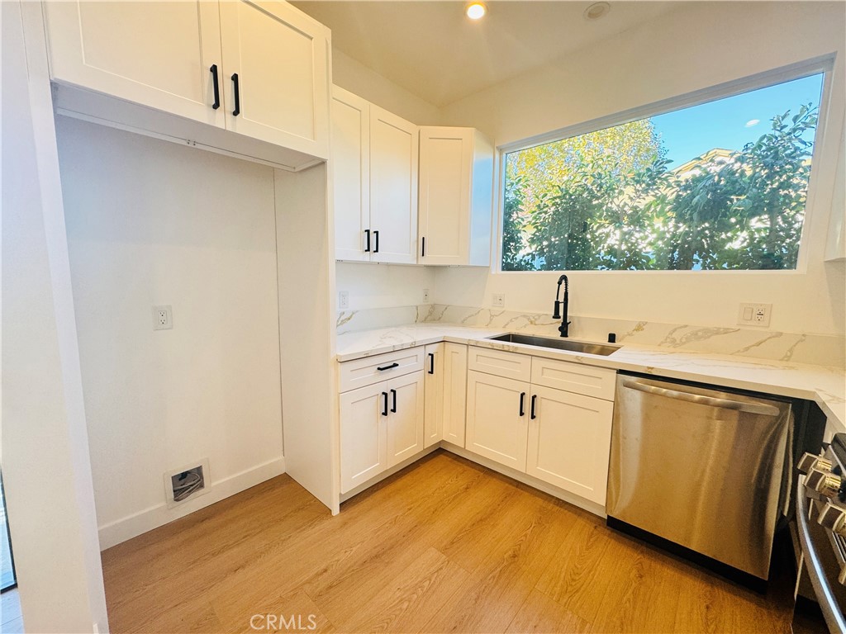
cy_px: 317
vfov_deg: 85.7
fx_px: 342
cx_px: 423
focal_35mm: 14
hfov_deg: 102.1
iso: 125
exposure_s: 1/120
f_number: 2.2
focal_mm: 2.22
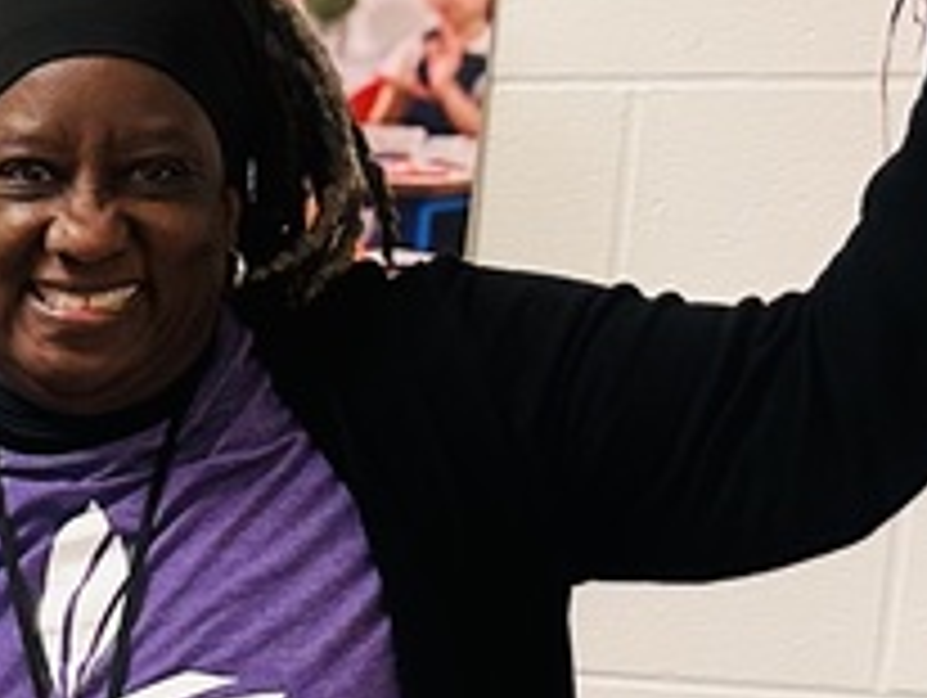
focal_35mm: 129
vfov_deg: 11.1
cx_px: -590
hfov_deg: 14.0
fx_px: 3459
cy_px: 995
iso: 250
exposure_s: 1/60
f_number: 1.5
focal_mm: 5.7
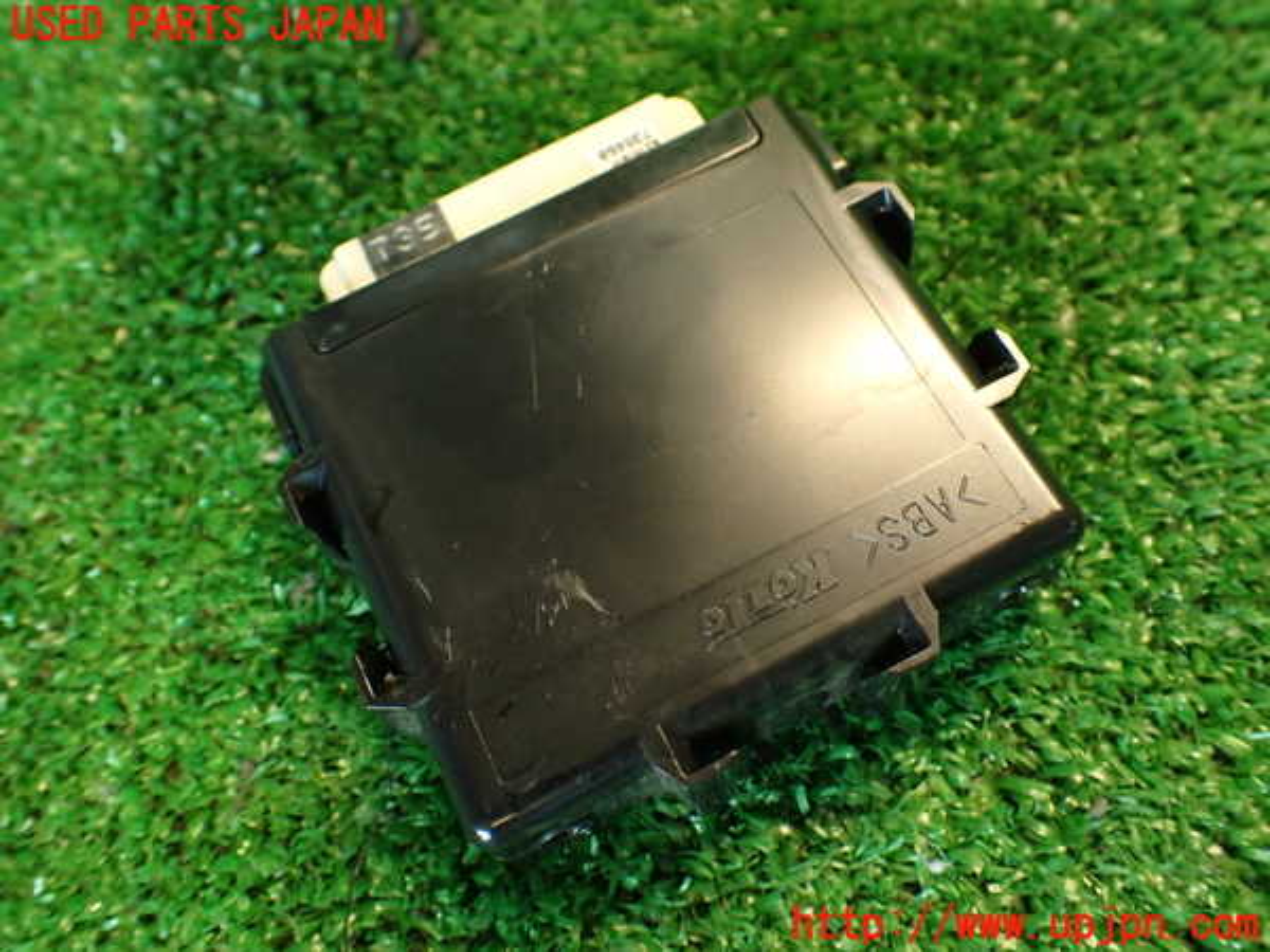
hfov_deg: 56.8
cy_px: 476
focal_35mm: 32
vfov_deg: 44.2
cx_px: 635
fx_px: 1174
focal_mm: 5.79
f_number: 2.4
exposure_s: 1/30
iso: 400
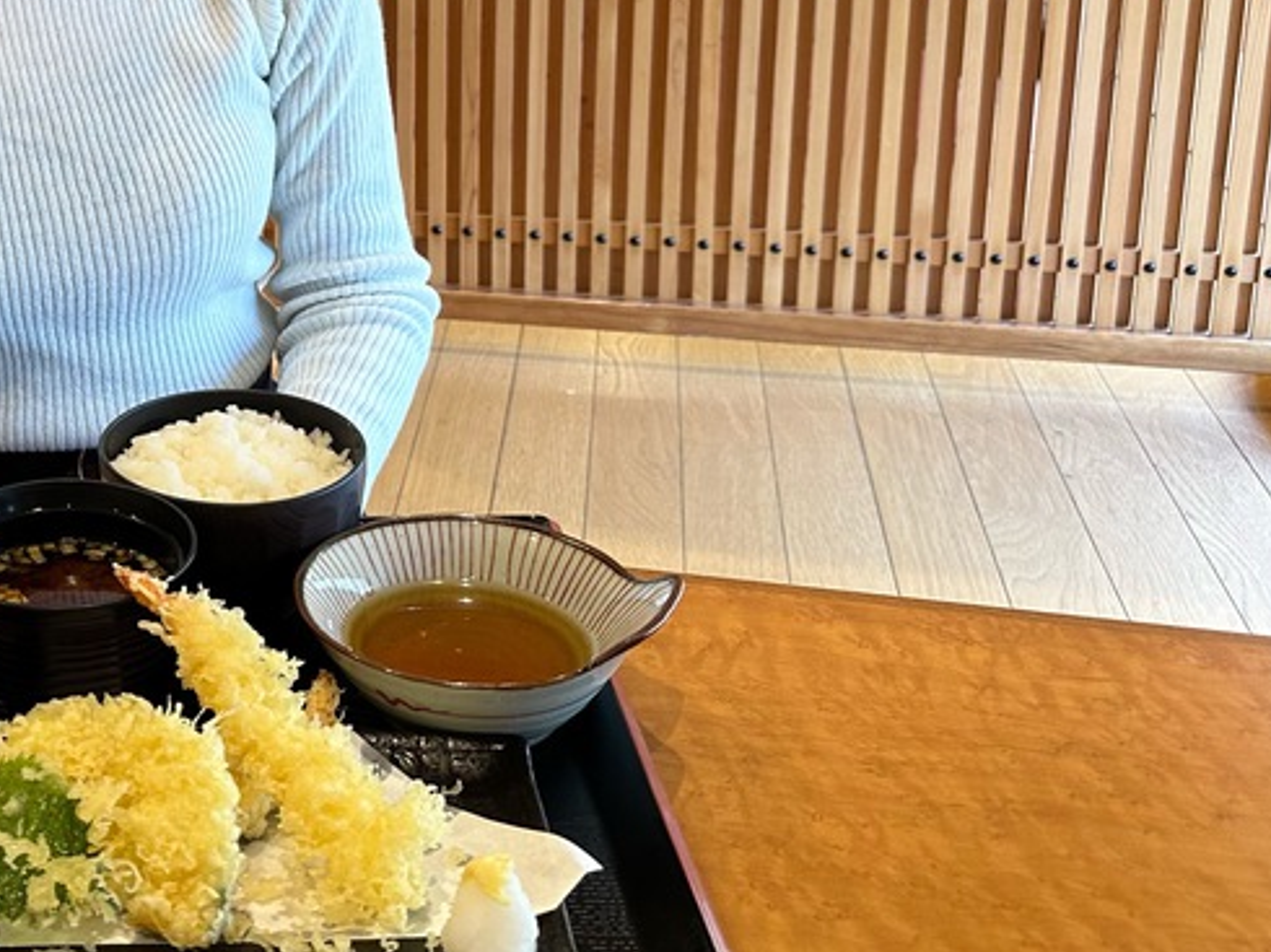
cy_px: 106
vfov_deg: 28.6
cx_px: 13
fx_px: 1798
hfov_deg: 35.4
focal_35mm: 49
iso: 125
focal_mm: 6.86
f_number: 1.78
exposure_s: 1/60
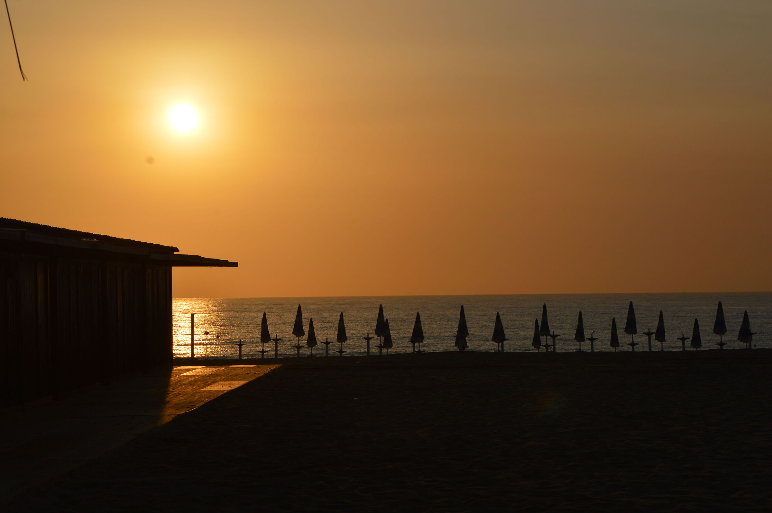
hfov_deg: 21.9
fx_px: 1993
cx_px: 386
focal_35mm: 93
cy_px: 256
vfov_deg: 14.7
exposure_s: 1/640
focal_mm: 62
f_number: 13
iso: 100
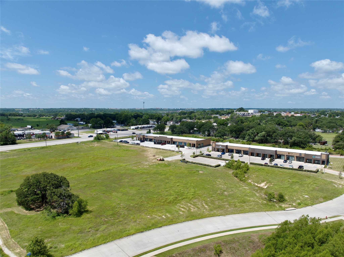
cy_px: 128
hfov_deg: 71.6
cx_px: 172
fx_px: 238
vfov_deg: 56.8
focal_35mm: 24
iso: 100
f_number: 2.8
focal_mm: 12.29
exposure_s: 1/2000
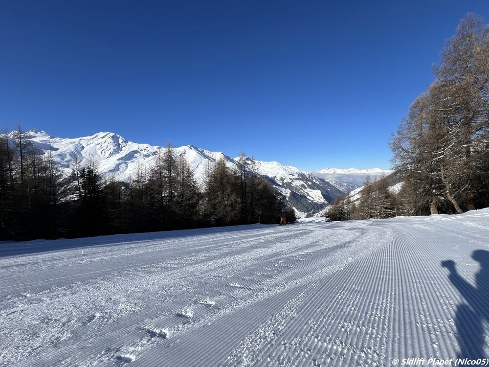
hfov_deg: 106.2
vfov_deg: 89.9
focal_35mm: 13
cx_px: 244
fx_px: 184
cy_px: 184
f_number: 1.8
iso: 32
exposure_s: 1/3125
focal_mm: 1.57
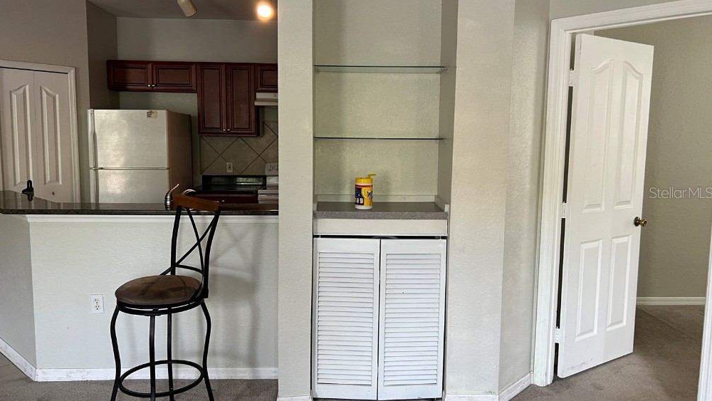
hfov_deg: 66.1
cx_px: 352
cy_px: 192
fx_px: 548
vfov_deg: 40.2
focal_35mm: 29
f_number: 1.5
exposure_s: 1/60
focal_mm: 5.7
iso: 100
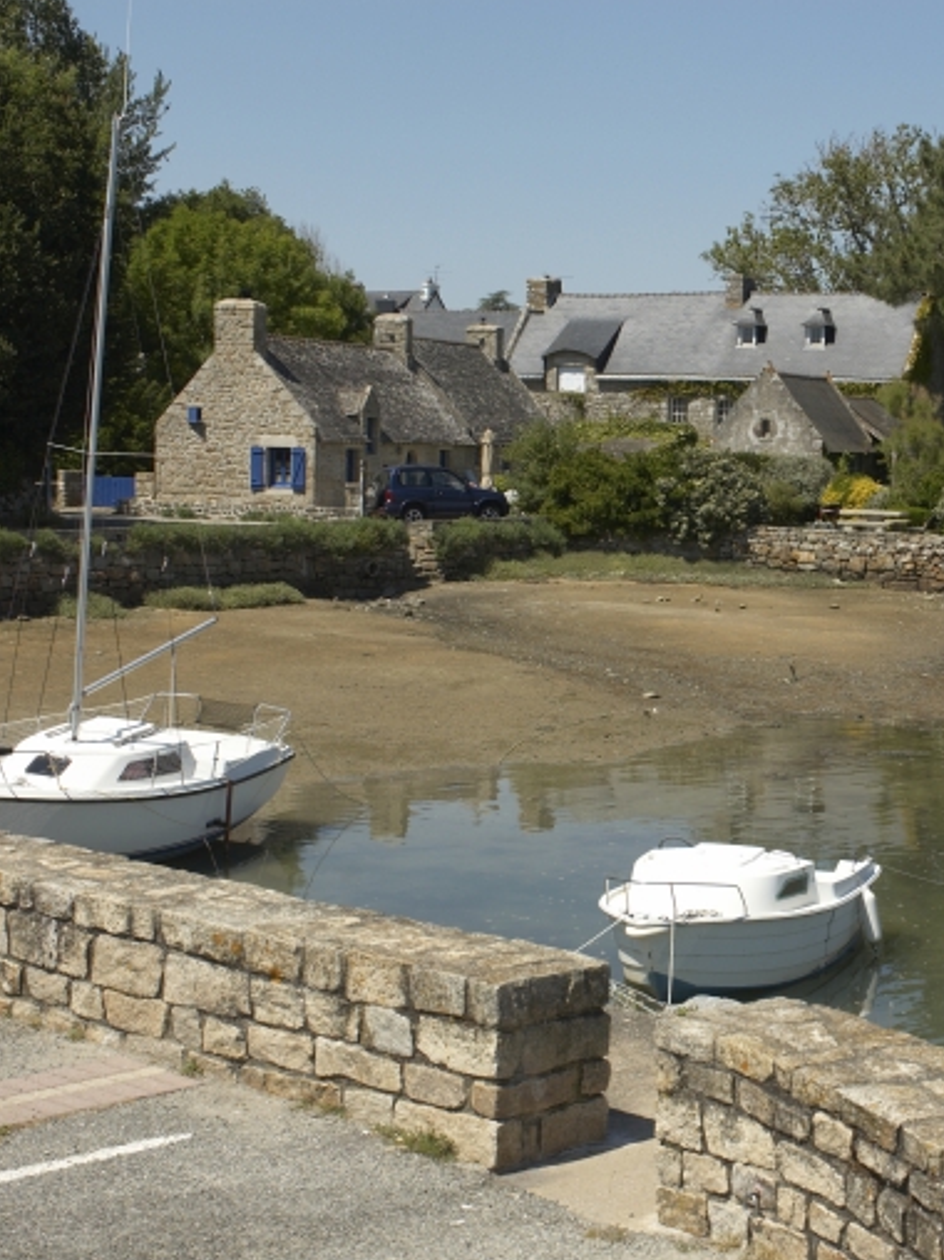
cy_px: 631
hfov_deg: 23.3
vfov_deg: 31.7
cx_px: 882
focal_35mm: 61
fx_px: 2219
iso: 100
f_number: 11
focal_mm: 28
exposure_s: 1/160
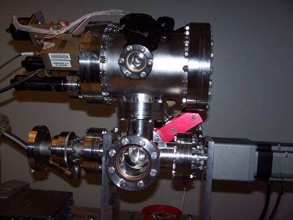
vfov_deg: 37.8
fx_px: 322
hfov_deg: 49.0
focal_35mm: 38
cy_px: 110
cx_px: 146
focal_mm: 6.3
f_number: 2.8
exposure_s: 1/60
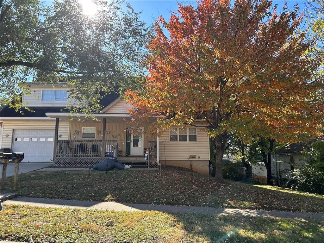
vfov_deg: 53.1
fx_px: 243
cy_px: 122
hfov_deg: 67.3
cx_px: 162
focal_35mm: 26
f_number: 1.5
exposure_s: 1/909
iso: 50
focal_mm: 5.7
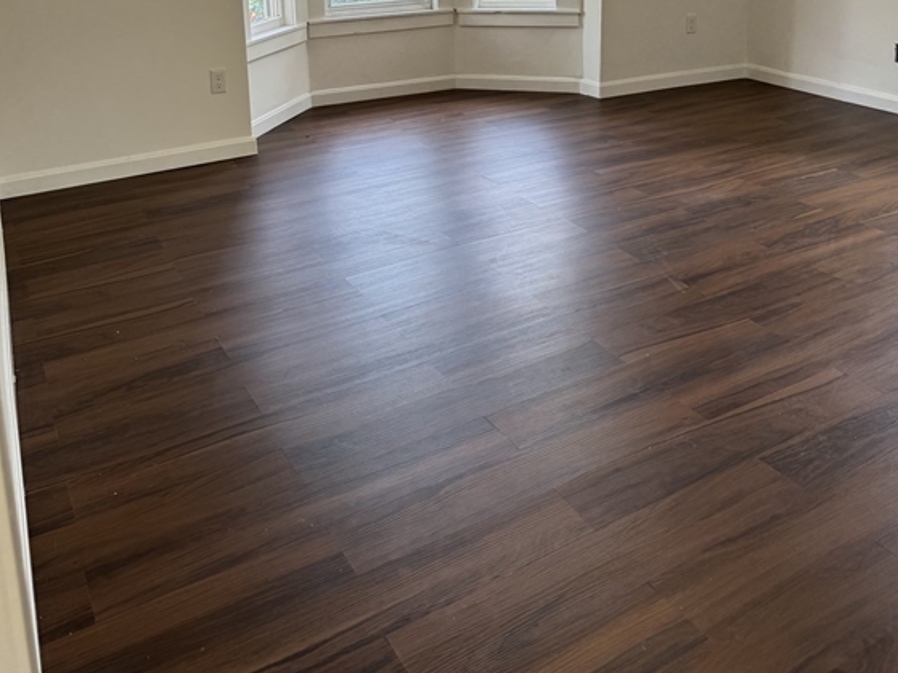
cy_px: 74
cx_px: 443
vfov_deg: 39.9
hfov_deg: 55.4
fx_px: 856
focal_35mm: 33
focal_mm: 6.76
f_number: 1.78
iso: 80
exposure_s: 1/170
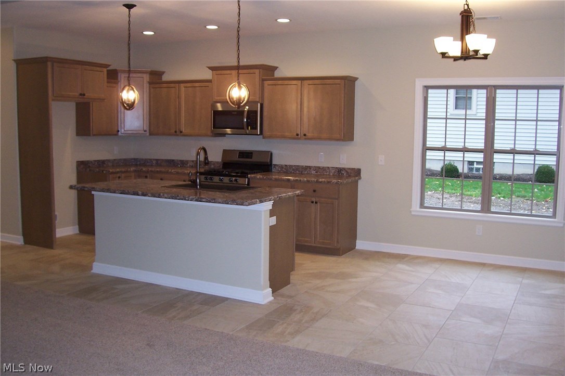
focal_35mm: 34
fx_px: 533
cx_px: 282
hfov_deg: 55.8
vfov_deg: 38.8
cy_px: 188
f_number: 2.7
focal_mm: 5.6
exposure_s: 1/60
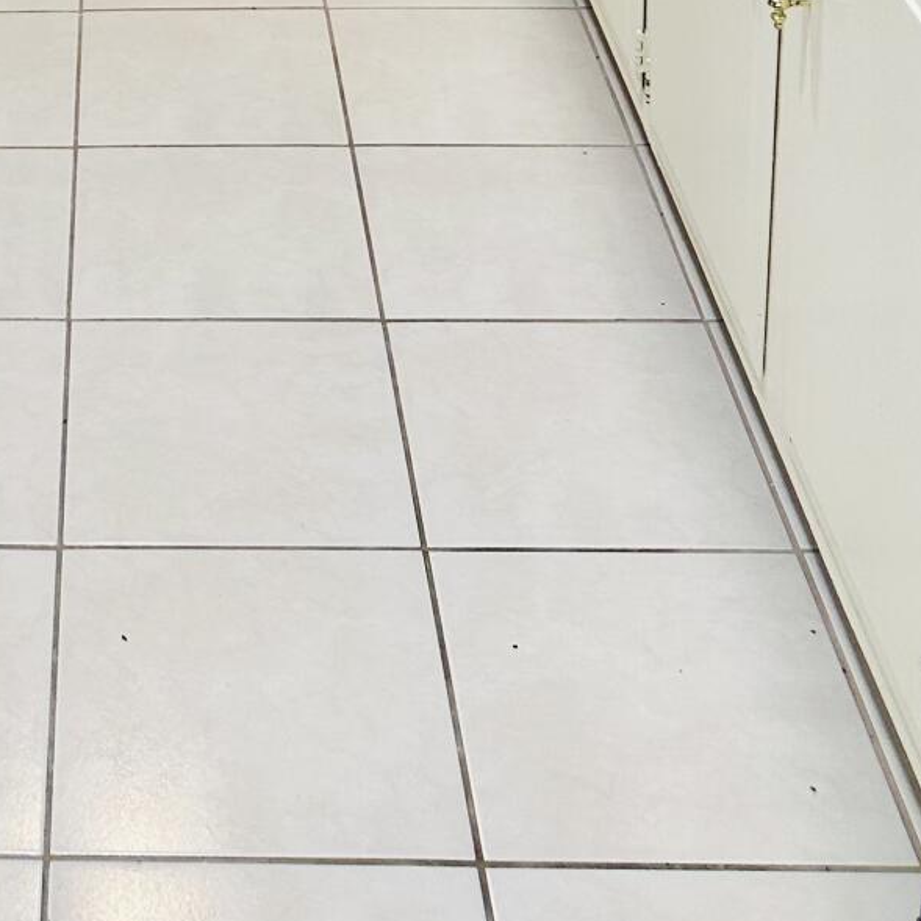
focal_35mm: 72
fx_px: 2167
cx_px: 28
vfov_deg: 20.3
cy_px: -494
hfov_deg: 23.1
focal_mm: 6.86
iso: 160
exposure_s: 1/120
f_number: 1.78
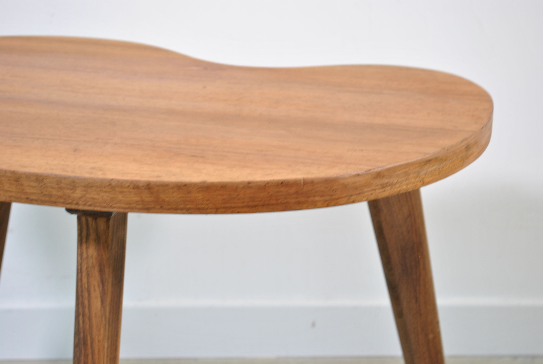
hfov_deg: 24.6
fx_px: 1246
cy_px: 182
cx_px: 272
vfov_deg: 16.6
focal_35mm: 82
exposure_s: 1/20
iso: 200
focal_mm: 55
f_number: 7.1
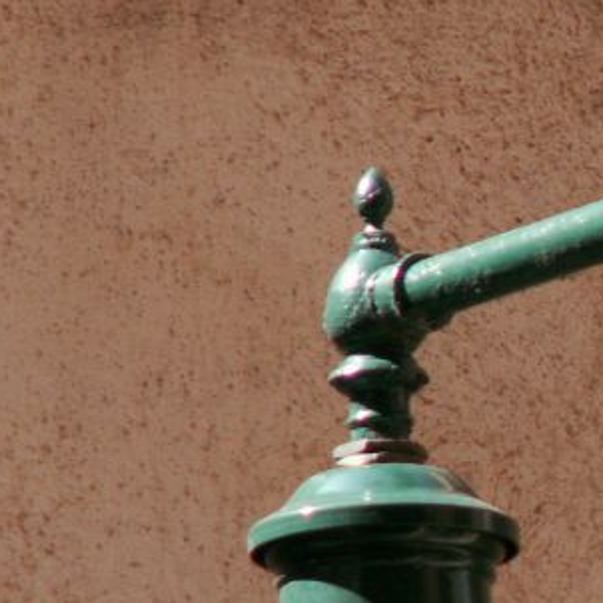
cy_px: 541
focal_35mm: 1217
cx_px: 727
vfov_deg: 1.4
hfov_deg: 1.4
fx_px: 23985
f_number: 4.5
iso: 50
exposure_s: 1/125
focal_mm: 67.31
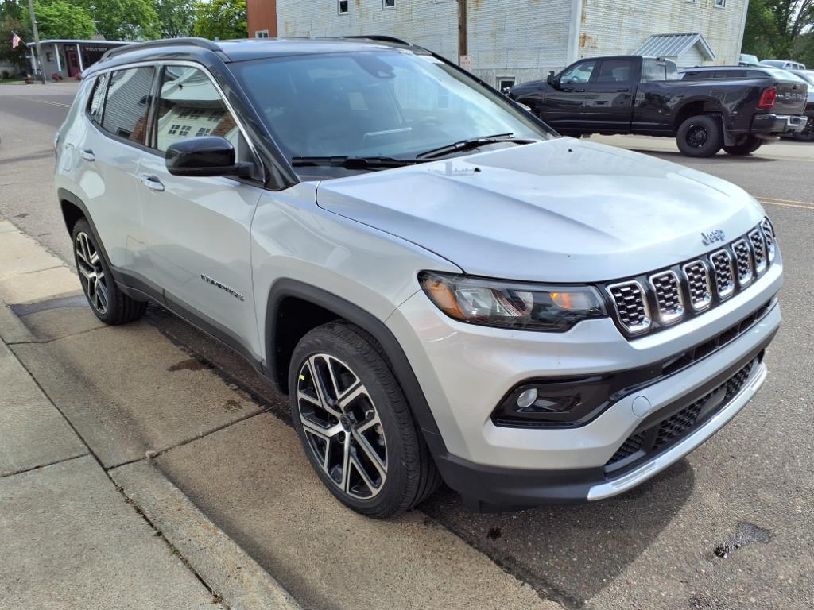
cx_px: 407
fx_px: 635
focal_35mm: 27
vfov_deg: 51.4
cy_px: 305
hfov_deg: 65.3
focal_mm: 3.58
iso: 40
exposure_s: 1/1667
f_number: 1.9
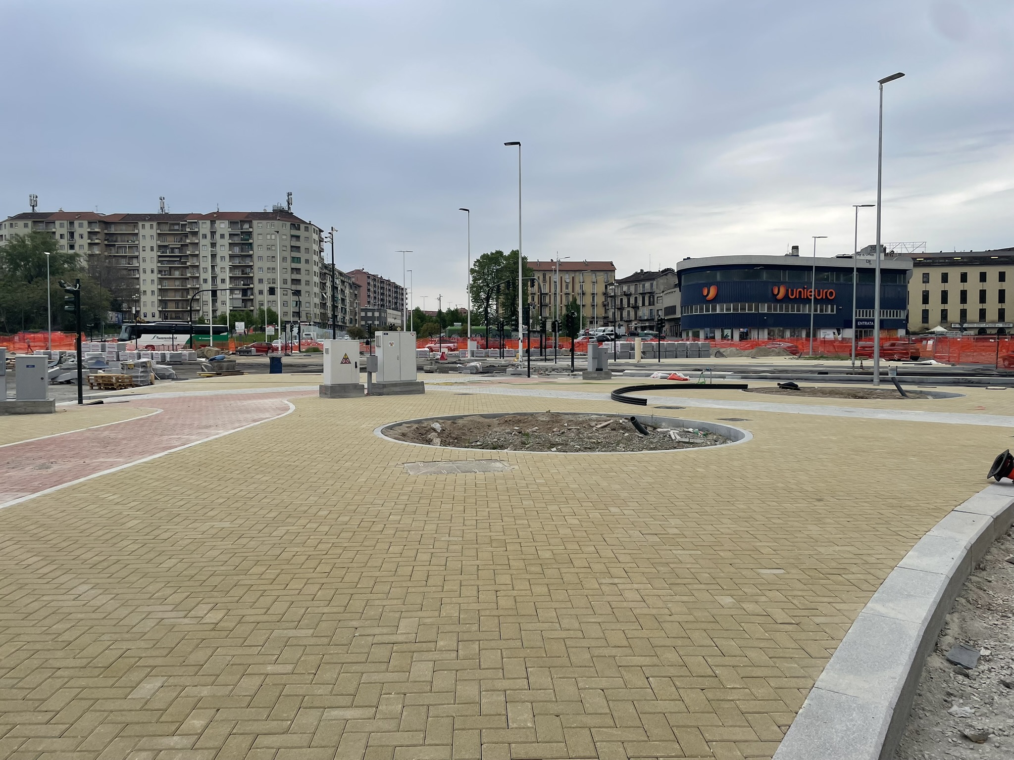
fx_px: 762
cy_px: 380
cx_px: 507
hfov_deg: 67.3
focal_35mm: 26
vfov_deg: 53.1
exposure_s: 1/1289
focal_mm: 4.2
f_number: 1.6
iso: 32
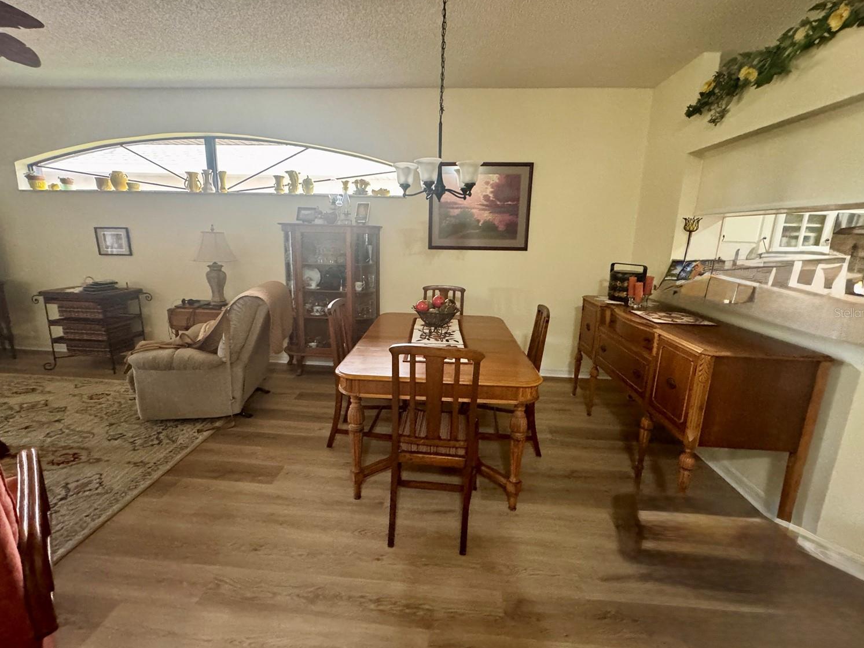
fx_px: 374
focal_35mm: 15
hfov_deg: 98.2
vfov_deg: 81.7
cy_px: 312
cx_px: 426
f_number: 2.2
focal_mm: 2.22
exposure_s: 1/60
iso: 1000
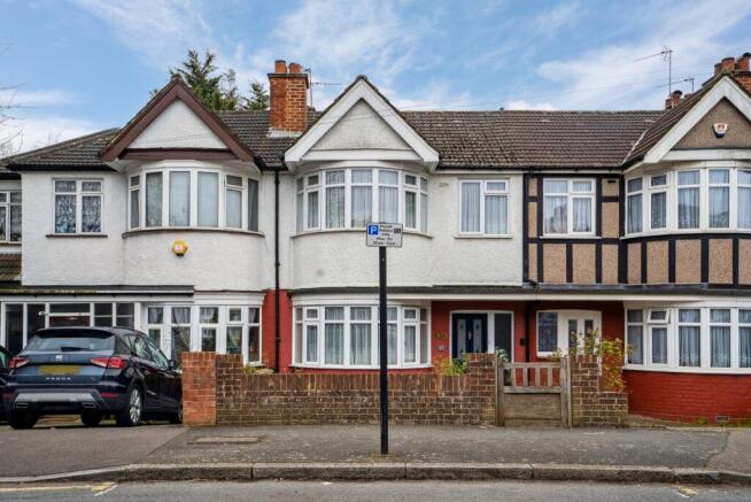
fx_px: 731
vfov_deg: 37.9
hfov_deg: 54.4
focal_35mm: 35
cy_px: 251
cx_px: 376
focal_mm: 35
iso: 640
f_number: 8
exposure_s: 1/400
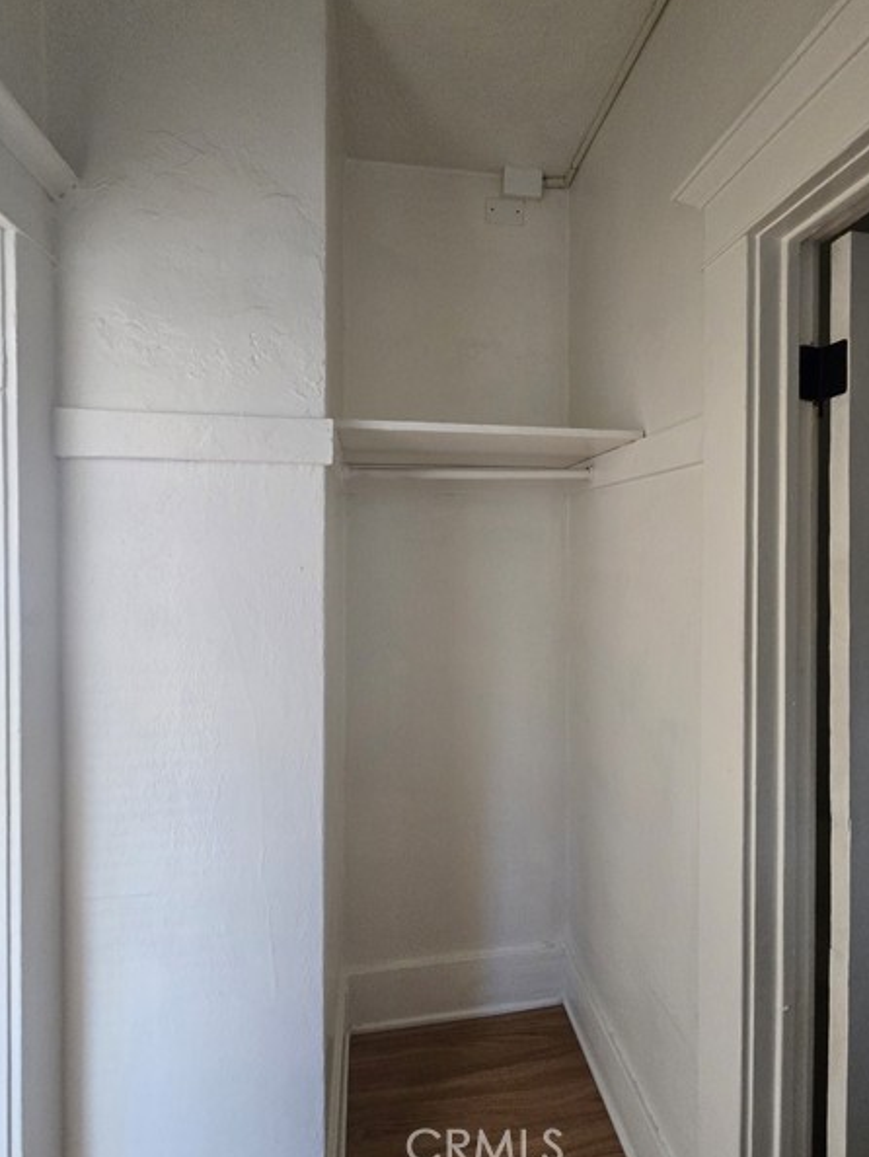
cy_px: 551
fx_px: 468
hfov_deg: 85.7
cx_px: 452
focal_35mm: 14
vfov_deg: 102.0
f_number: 2.2
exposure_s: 1/100
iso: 500
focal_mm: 2.2
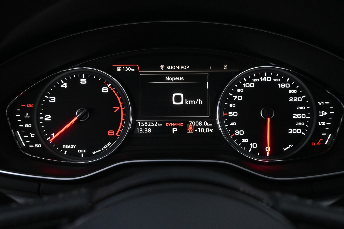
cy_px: 114
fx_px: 301
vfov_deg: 41.7
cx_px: 172
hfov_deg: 59.5
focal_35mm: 32
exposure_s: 1/100
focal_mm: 21
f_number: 4.5
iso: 6400
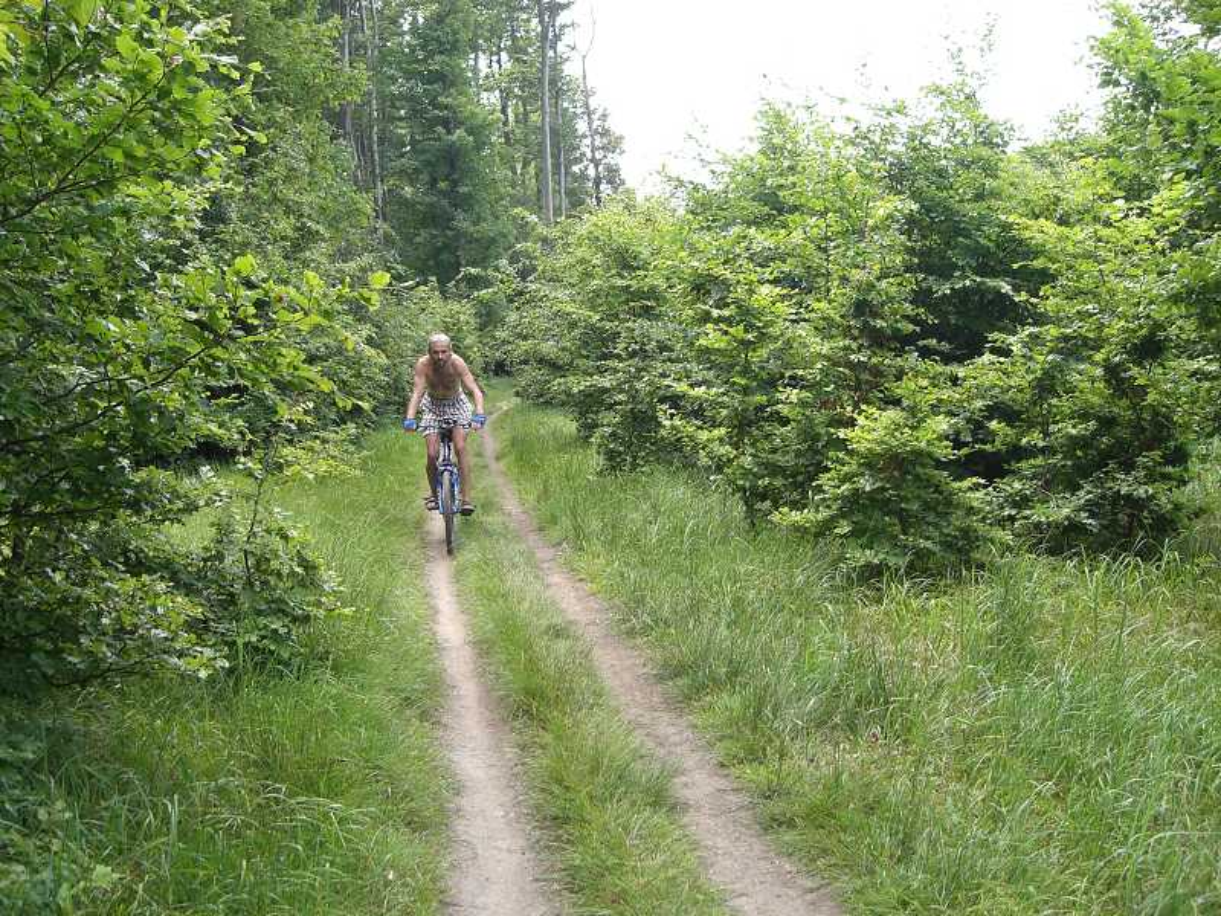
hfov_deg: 49.0
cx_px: 610
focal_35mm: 38
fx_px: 1340
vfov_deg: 37.7
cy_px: 458
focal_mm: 6.3
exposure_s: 1/160
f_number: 3.1
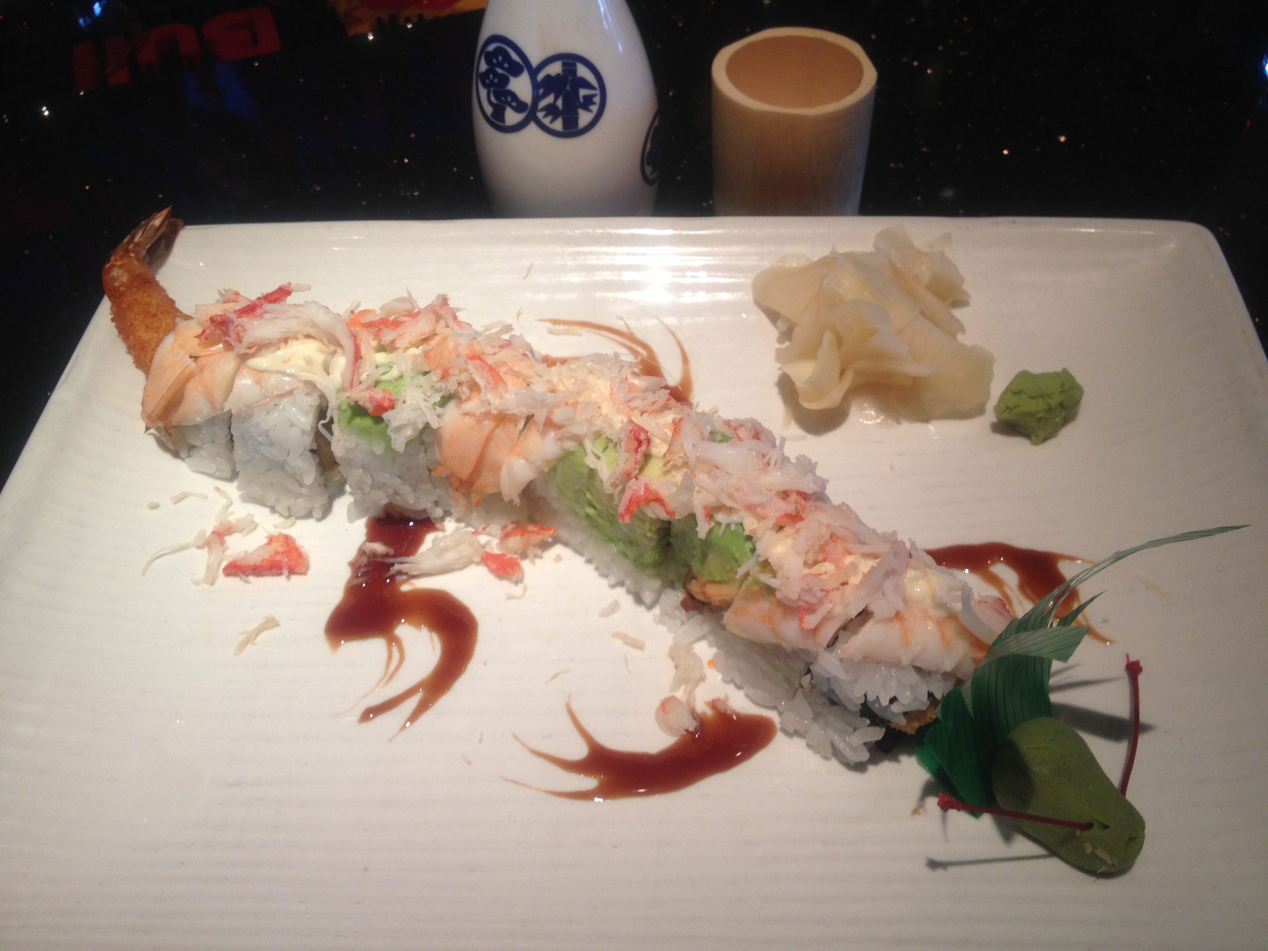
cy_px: 476
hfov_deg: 52.6
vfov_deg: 40.7
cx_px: 634
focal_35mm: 35
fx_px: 1282
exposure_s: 1/24
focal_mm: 4.28
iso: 64
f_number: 2.4
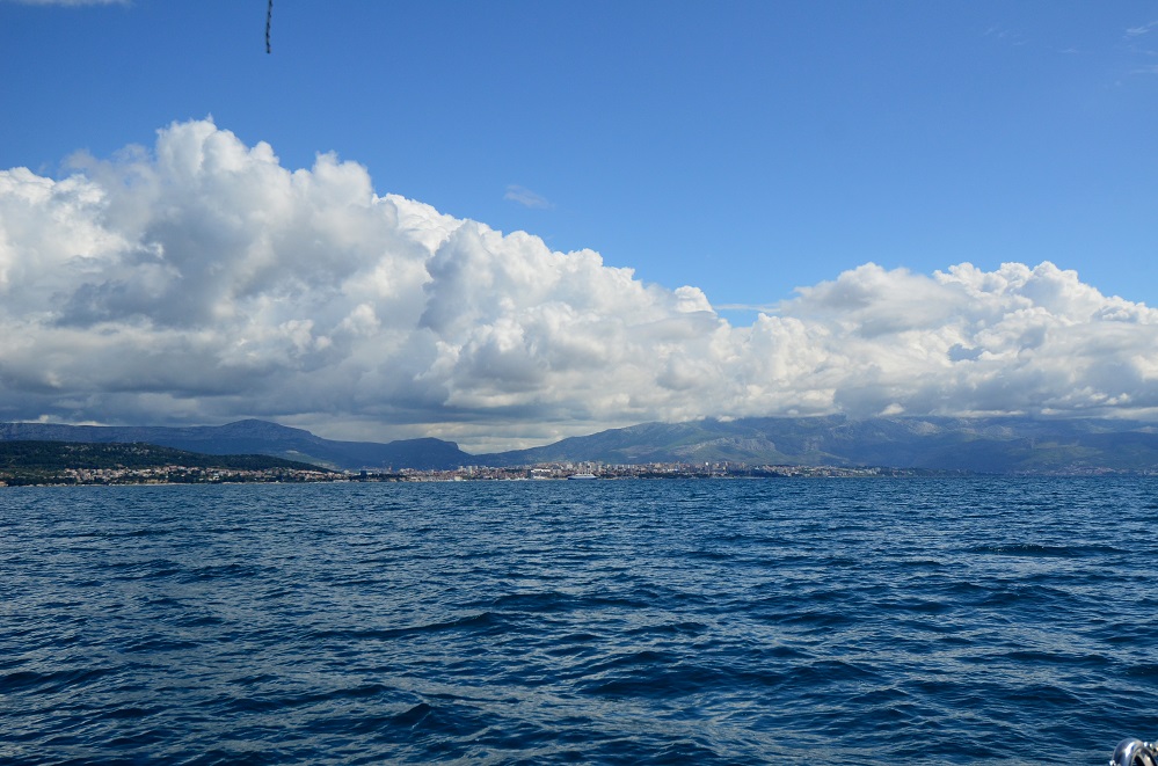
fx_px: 1155
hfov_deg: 53.2
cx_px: 579
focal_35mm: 36
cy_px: 383
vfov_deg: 36.7
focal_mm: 24
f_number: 5.6
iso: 400
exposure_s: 1/3200
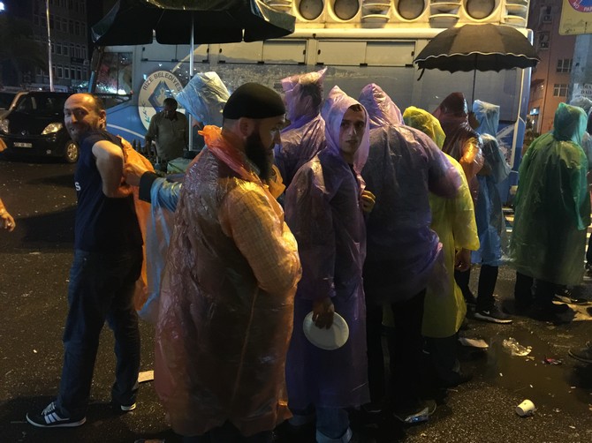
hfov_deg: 61.7
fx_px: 496
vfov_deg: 48.2
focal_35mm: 29
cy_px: 222
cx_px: 296
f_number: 2.2
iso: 200
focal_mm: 4.15
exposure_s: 1/8
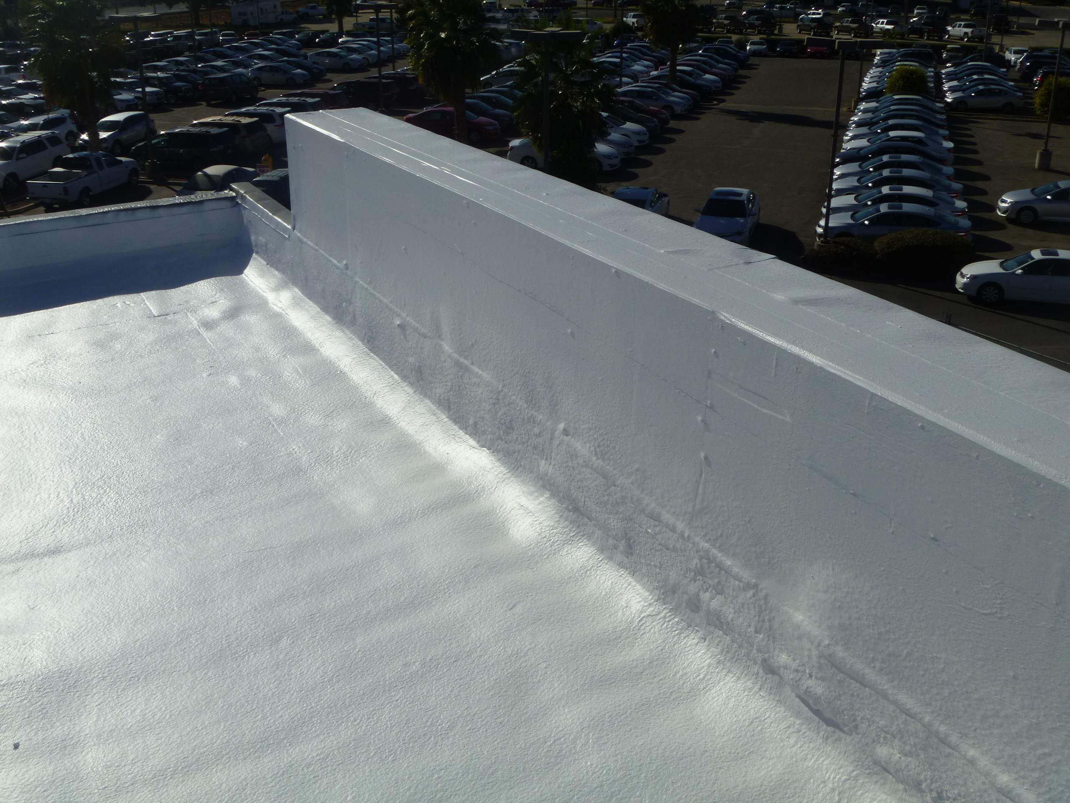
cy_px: 402
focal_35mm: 35
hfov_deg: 52.6
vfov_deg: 40.7
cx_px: 535
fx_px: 1082
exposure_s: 1/1000
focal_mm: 6.3
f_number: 5.6
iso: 80
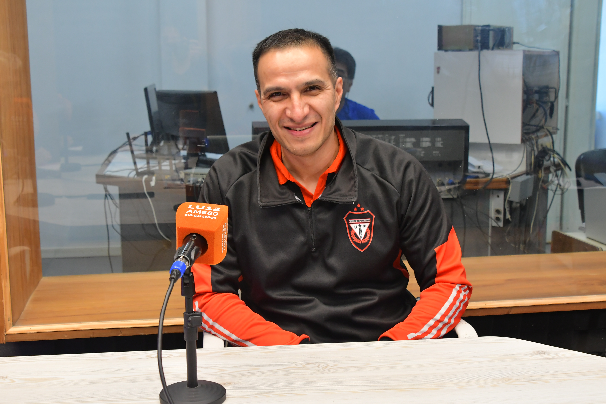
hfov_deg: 43.6
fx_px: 757
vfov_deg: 29.9
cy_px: 202
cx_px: 303
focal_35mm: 45
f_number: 5.6
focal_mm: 30
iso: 1600
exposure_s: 1/160
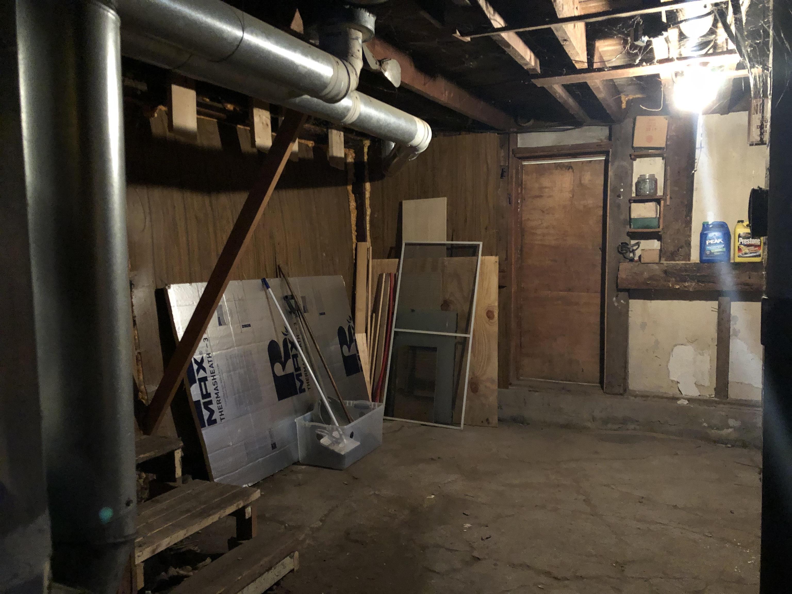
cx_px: 396
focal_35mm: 28
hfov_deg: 63.4
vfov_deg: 49.7
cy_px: 297
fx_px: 641
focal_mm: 4
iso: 160
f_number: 1.8
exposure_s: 1/4
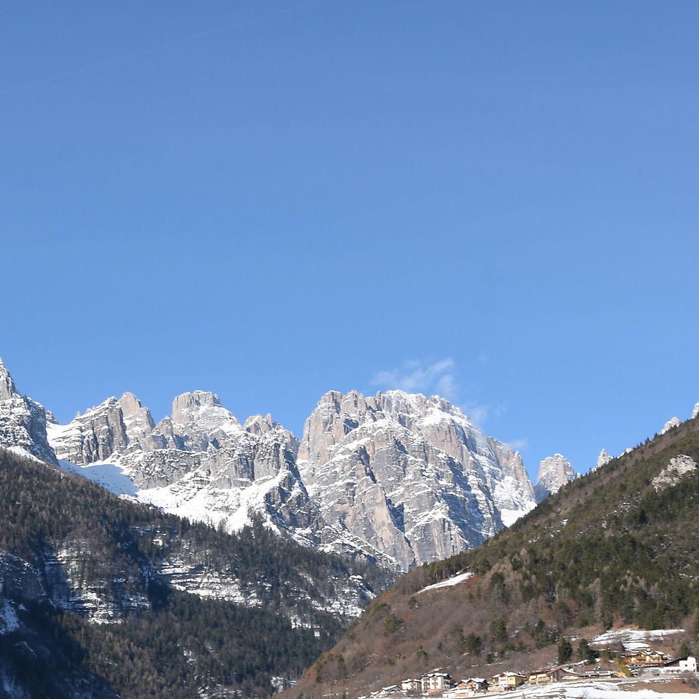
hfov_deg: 25.0
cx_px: 150
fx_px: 1555
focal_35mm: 68
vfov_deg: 25.0
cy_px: 536
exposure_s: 1/160
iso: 100
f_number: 11
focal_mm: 21
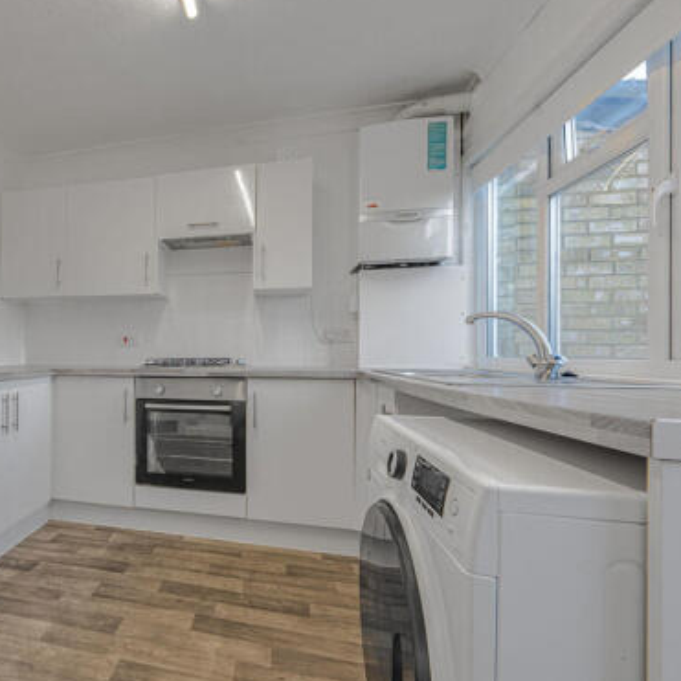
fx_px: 401
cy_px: 344
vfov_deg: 80.7
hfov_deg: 73.5
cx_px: 150
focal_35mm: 18
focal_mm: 12
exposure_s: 1/10
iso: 320
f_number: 9
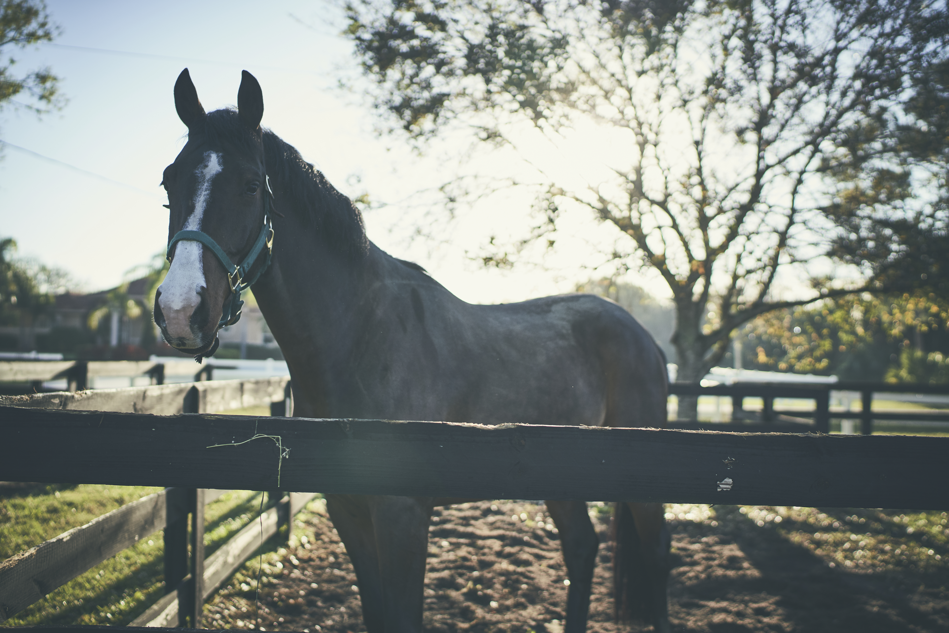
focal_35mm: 35
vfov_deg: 37.9
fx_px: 923
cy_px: 316
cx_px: 474
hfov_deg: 54.4
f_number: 1.8
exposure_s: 1/3200
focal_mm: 35
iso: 400
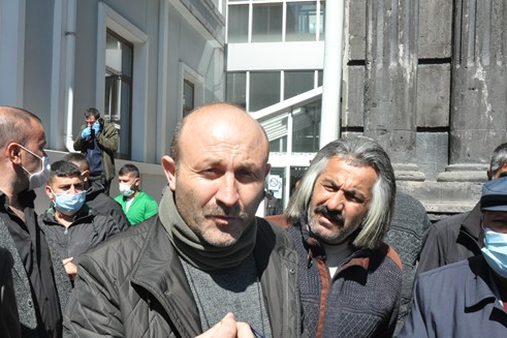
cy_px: 206
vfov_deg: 32.0
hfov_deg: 46.6
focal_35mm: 42
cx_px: 218
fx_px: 587
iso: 800
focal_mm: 21
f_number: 11
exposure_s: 1/500
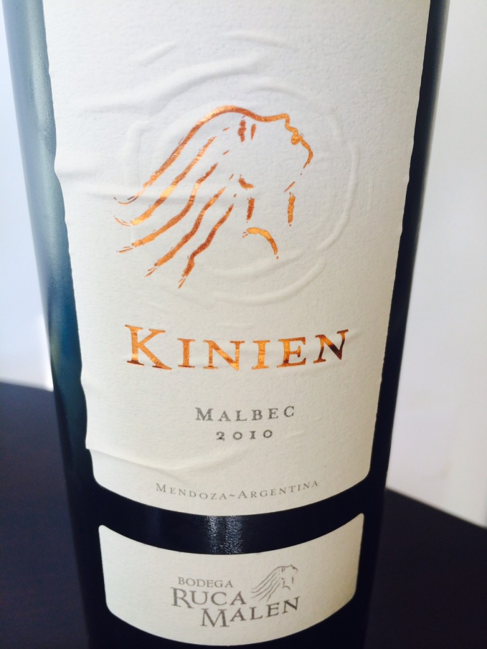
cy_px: 324
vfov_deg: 60.0
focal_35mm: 30
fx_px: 563
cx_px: 244
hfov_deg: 46.8
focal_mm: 4.12
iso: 40
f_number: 2.2
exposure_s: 1/60
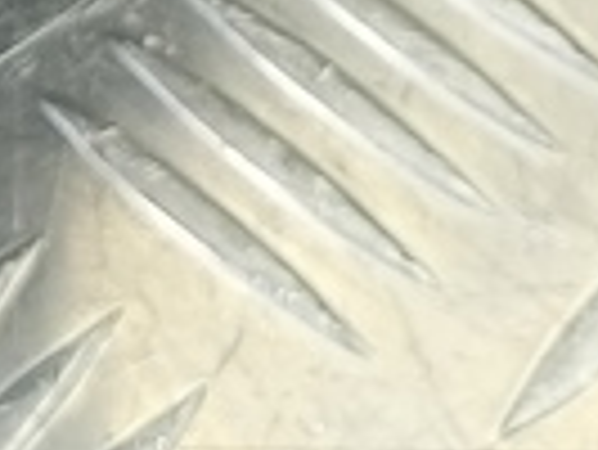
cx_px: -558
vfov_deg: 7.0
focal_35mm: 177
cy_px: -1161
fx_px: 3060
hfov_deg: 10.4
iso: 150
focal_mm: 4.11
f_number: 1.6
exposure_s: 1/50
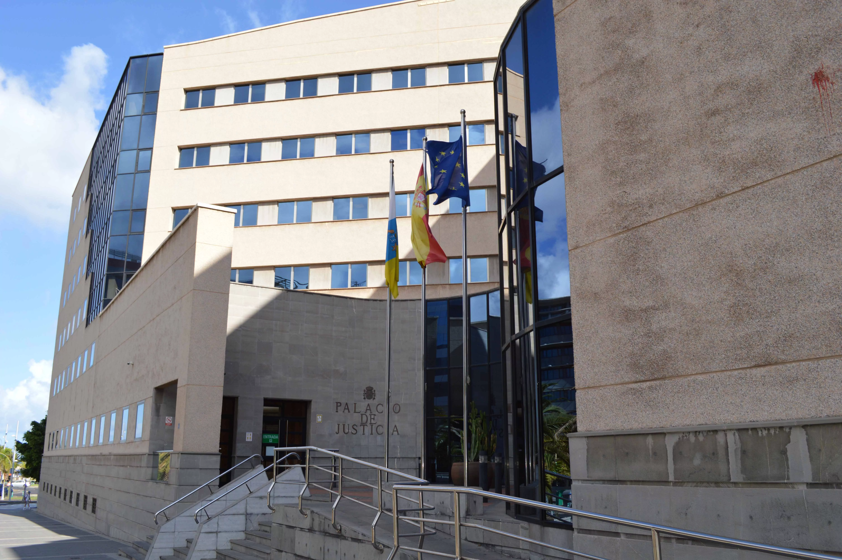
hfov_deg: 62.0
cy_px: 280
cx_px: 421
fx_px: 701
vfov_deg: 43.5
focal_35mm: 30
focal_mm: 20
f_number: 6.3
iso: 100
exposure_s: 1/200
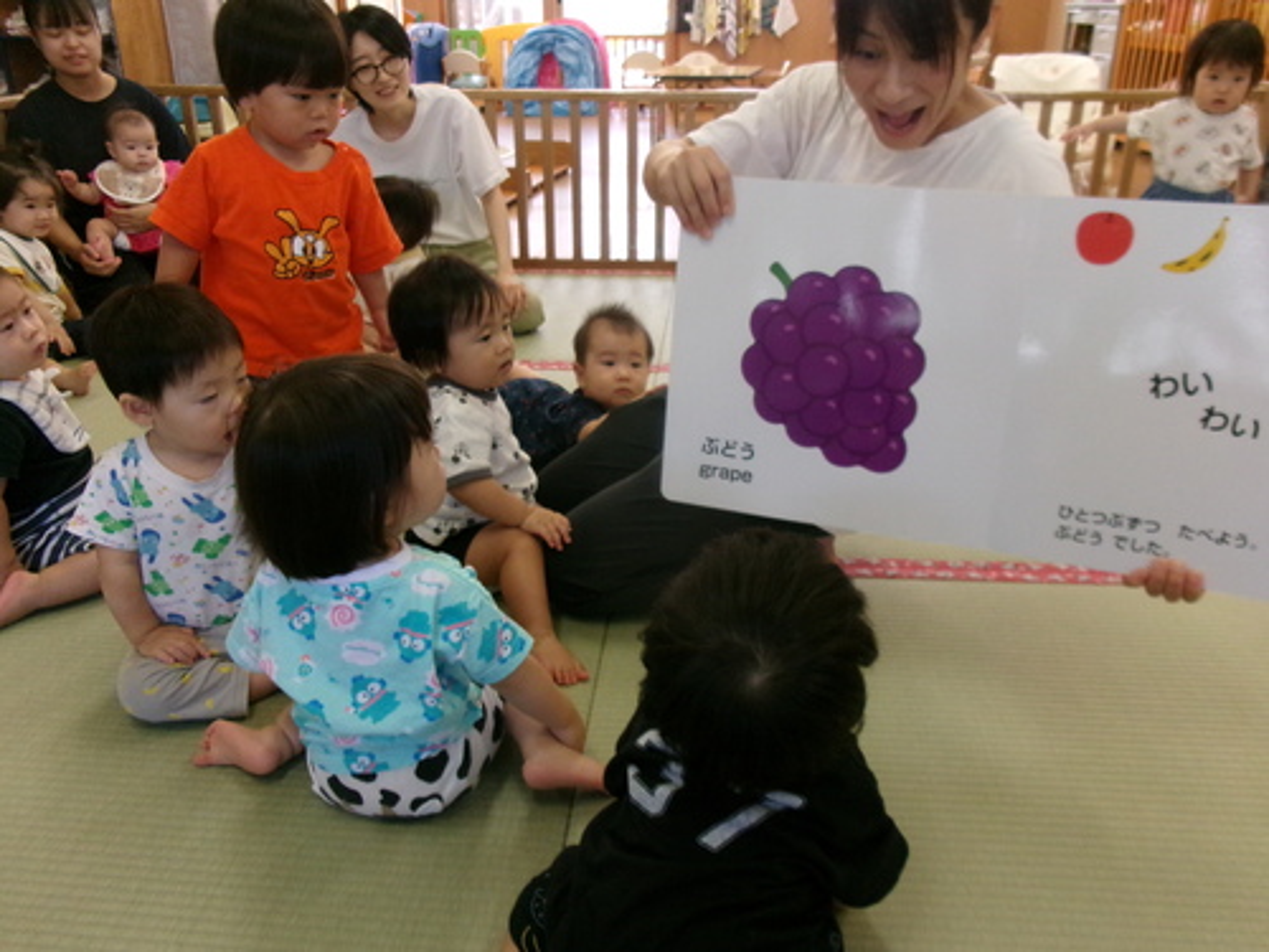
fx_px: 1026
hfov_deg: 63.4
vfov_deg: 49.7
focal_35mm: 28
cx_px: 634
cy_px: 476
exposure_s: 1/125
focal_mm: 5.1
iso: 502
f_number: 3.9
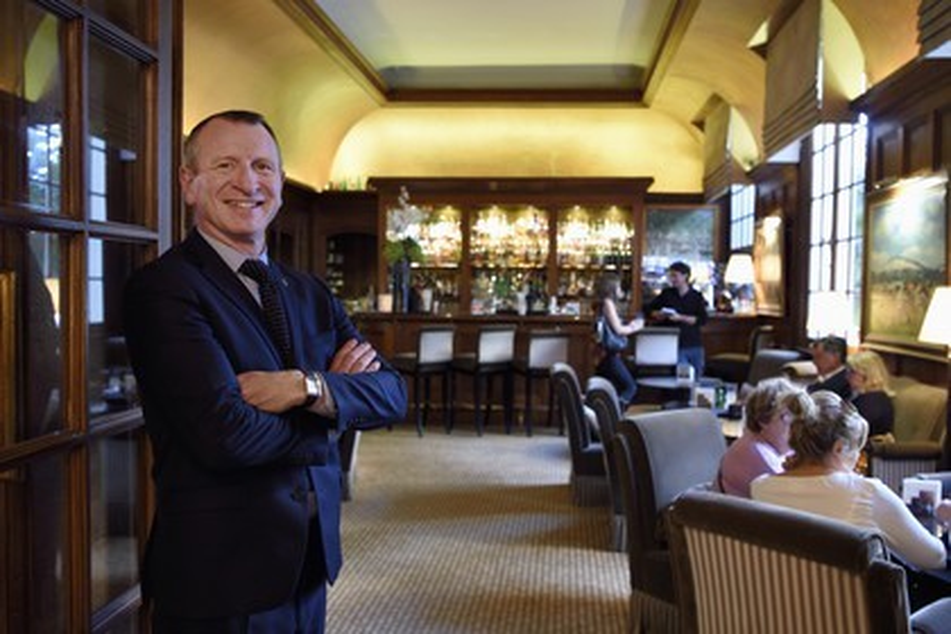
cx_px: 476
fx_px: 792
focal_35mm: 30
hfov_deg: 61.9
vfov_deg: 43.6
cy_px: 317
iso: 1250
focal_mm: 30
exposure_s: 1/25
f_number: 3.5
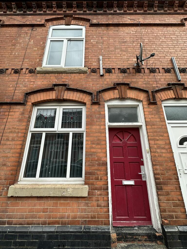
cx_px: 94
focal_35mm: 14
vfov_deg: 102.1
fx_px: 101
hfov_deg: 85.7
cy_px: 124
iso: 40
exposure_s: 1/584
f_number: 2.2
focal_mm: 2.22
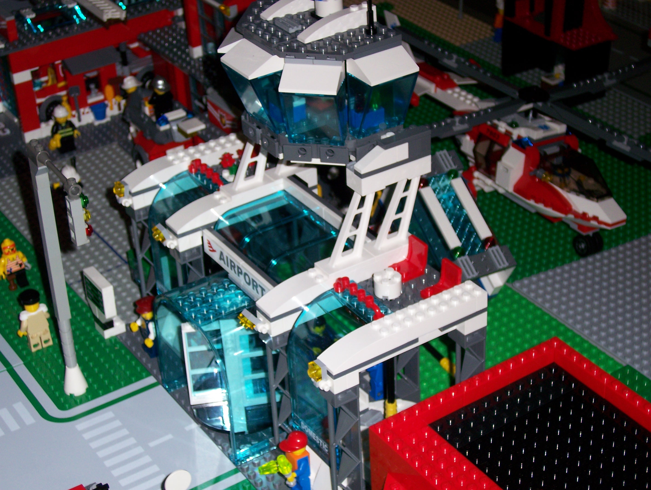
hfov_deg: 27.8
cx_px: 326
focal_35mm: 70
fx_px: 1317
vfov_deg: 21.0
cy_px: 245
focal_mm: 11.6
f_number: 3.8
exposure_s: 1/100
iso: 100
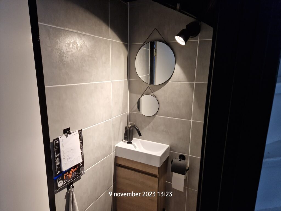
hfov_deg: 73.9
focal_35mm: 23
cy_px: 106
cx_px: 140
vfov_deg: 58.9
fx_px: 187
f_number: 1.8
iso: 200
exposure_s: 1/100
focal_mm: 5.4
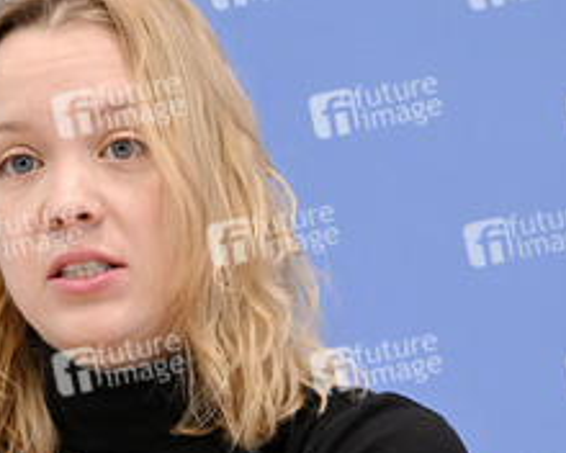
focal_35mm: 259
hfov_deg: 7.4
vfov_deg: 6.0
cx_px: 50
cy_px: 301
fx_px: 4339
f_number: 6.3
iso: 5000
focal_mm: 135
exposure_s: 1/640
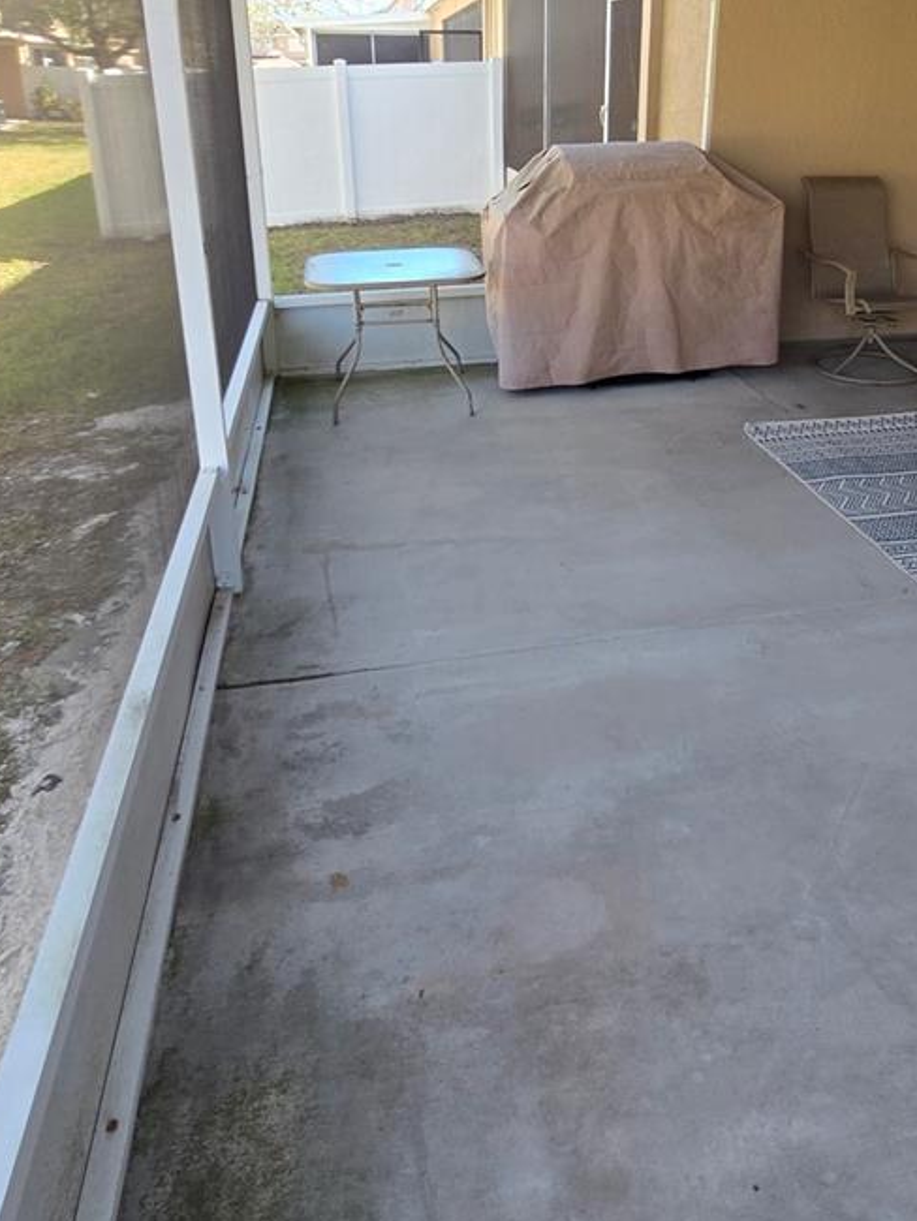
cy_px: 404
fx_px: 847
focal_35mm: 24
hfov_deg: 56.4
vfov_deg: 69.5
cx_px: 549
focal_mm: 2.2
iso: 50
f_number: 2.2
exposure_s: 1/120
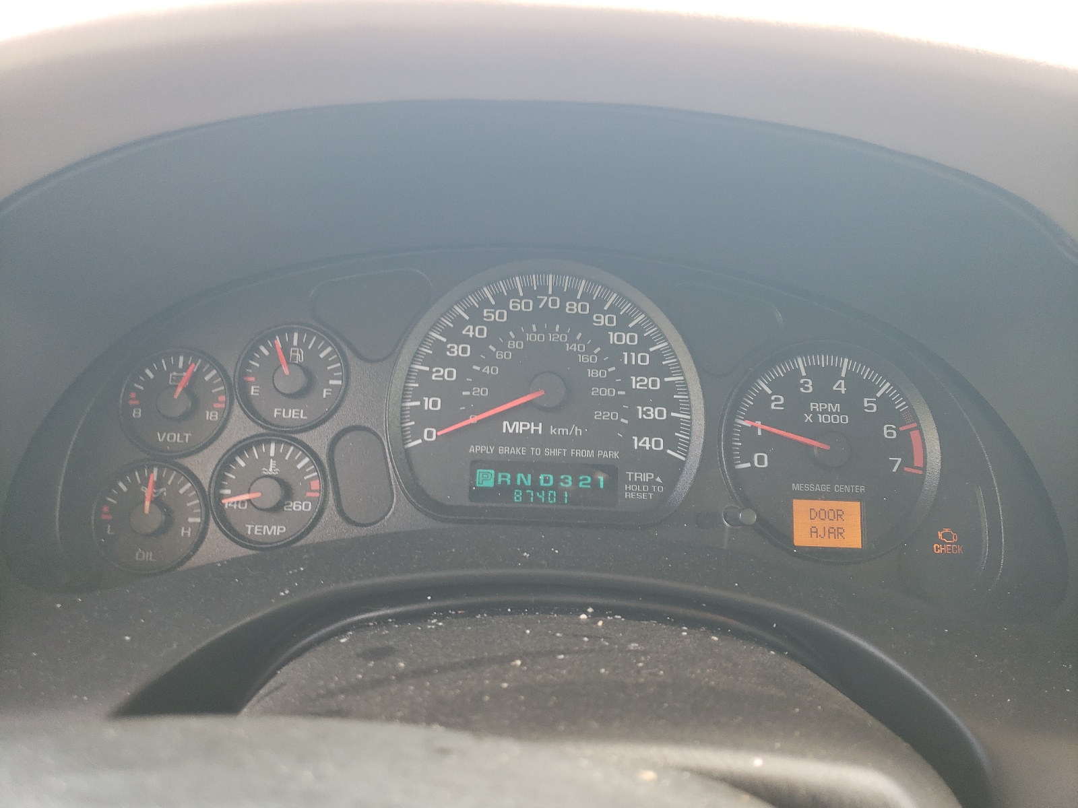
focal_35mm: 26
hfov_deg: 67.3
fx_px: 810
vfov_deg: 53.1
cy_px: 404
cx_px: 539
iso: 52
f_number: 1.5
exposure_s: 1/60.2
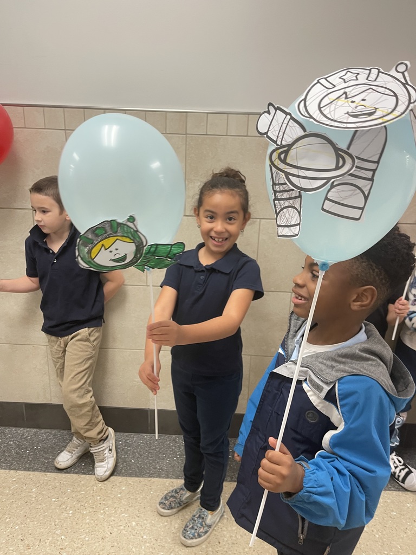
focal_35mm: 25
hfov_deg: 54.9
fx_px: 401
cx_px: 208
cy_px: 278
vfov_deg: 69.4
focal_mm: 5.1
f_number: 1.6
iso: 160
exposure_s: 1/60
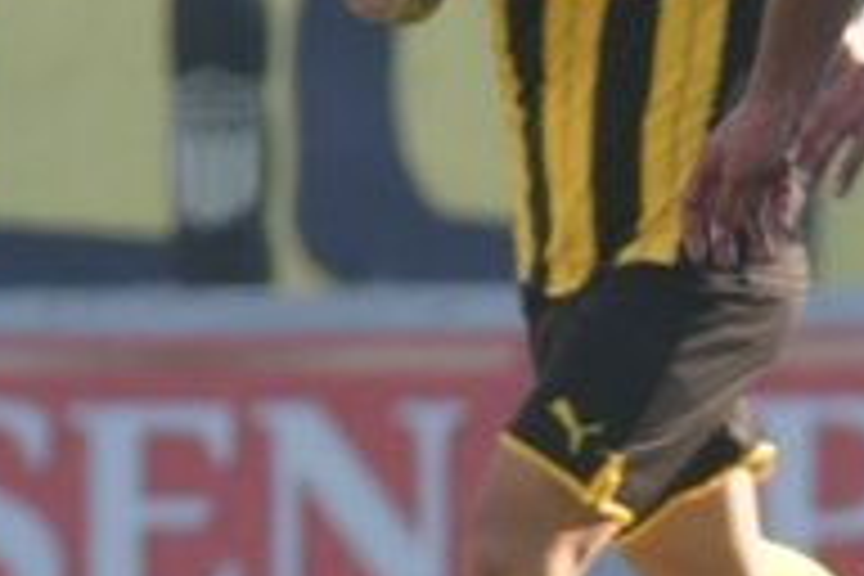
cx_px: 1742
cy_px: 353
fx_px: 44948
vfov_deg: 0.7
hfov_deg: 1.1
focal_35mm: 1873
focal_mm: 300
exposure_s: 1/640
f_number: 5.6
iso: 500
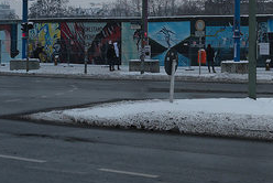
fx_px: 752
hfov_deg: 19.7
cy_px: 13
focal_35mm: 99
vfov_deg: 13.7
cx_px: 297
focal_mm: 27
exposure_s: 1/500
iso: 400
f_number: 5.6
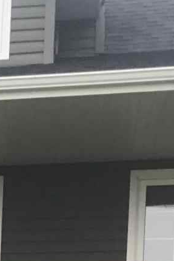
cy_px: 619
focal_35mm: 208
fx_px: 1507
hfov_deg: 6.0
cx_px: -376
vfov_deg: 9.0
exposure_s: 1/120
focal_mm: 3.99
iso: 25
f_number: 1.8
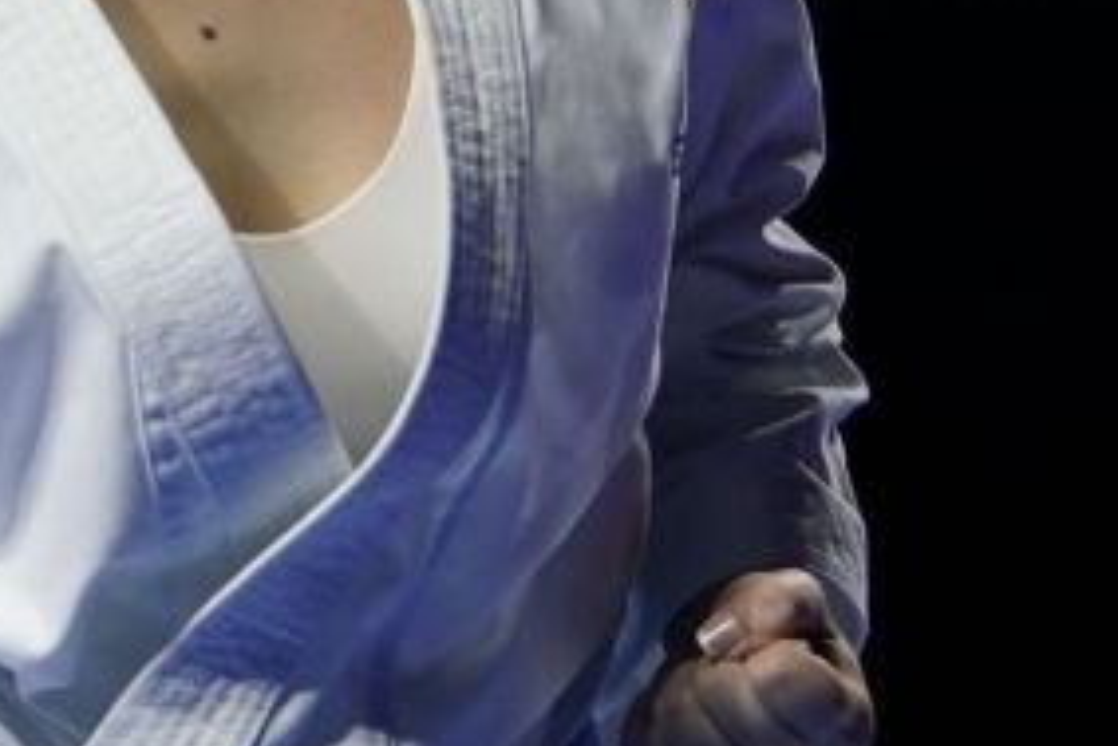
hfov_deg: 2.9
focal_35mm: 706
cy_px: 450
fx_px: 21935
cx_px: -2224
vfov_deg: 2.0
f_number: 2.8
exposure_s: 1/500
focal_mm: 111
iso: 400
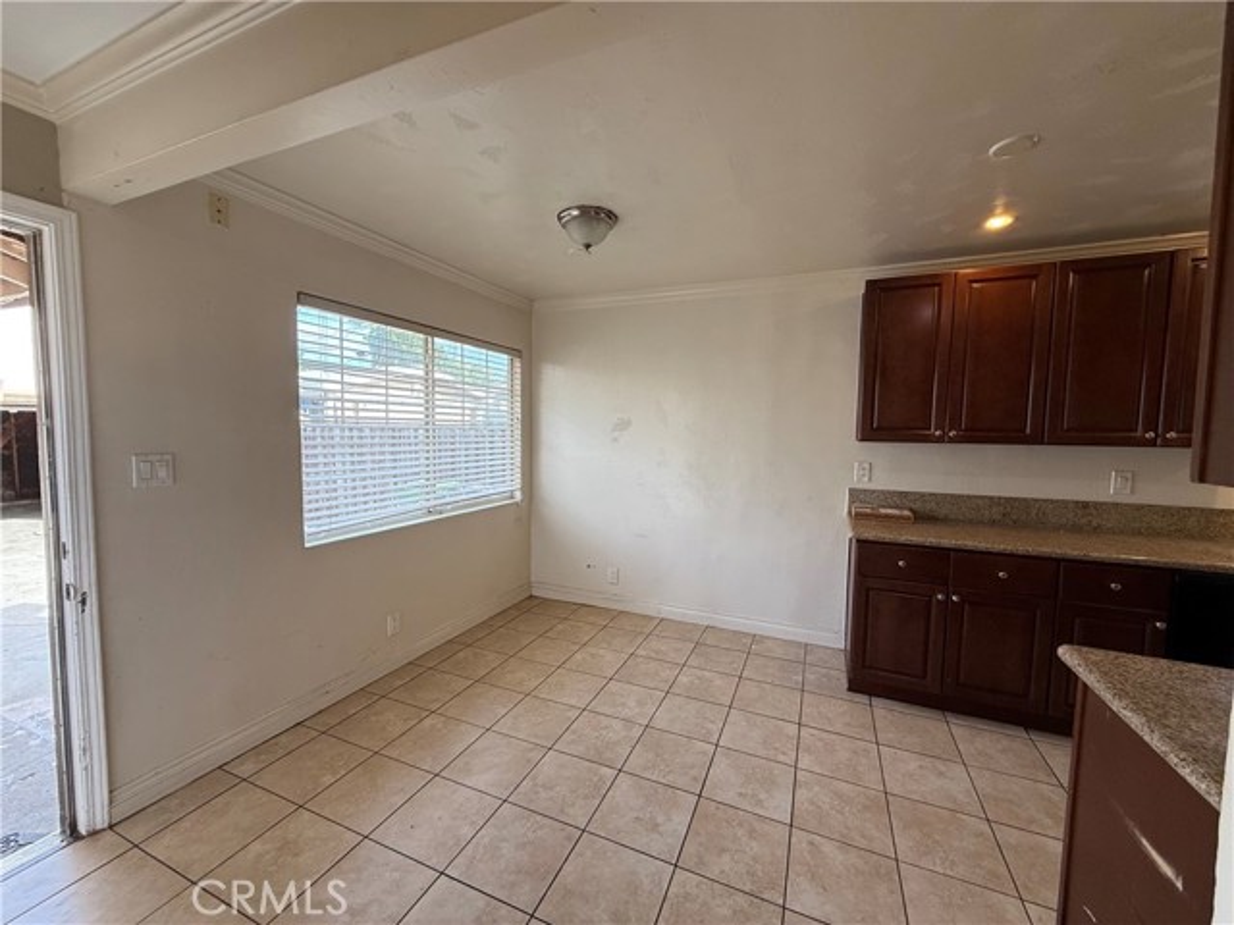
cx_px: 617
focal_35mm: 14
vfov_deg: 85.7
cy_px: 462
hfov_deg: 102.1
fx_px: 499
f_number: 2.2
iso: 80
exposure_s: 1/120
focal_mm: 2.22
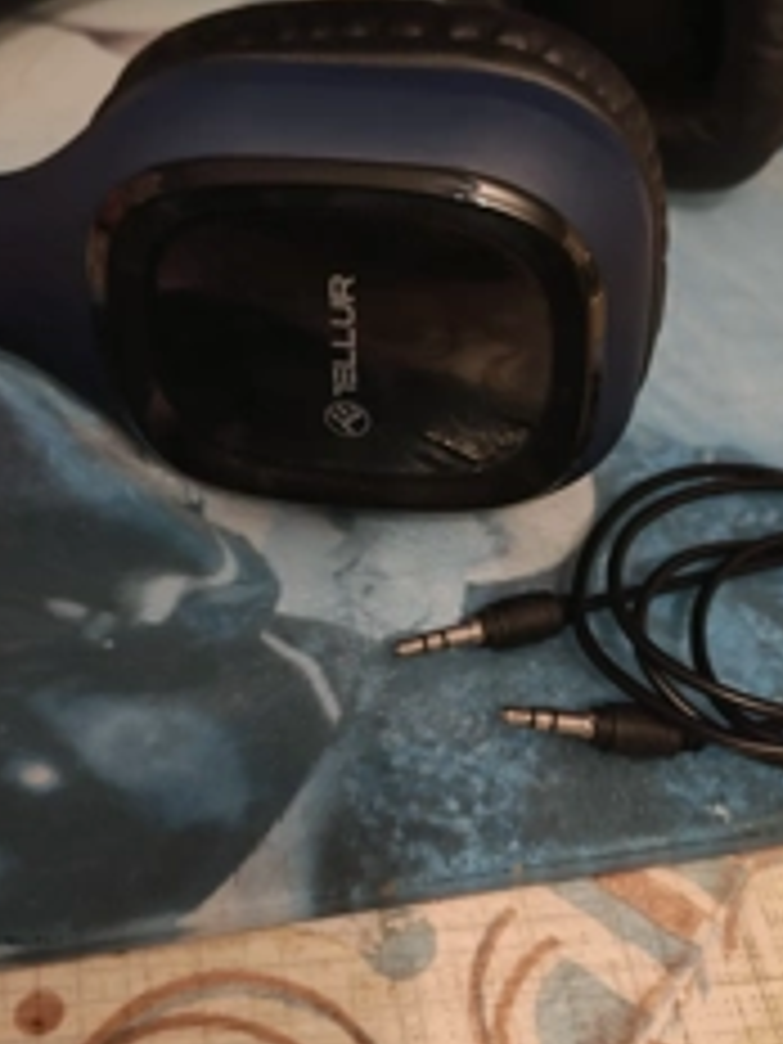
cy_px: 603
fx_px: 1508
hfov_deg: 29.1
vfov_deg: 38.1
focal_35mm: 50
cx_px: 423
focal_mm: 6.12
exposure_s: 1/17
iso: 6400
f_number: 1.9
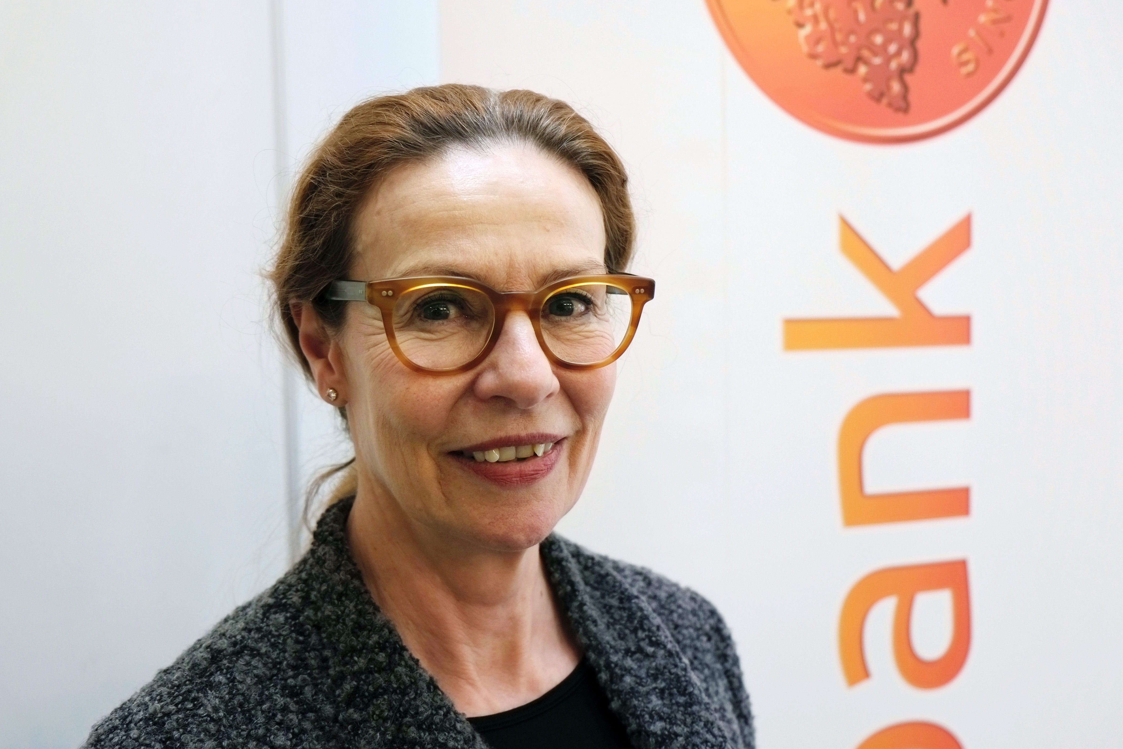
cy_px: 380
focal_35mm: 34
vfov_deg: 38.9
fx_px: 1061
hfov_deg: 55.8
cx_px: 577
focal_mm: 22.3
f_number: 3.2
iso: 320
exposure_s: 1/60
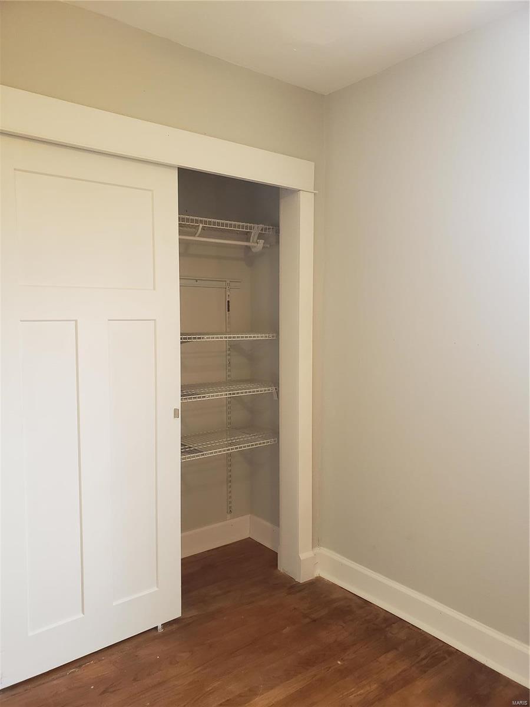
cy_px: 354
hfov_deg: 53.1
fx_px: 531
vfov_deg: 67.3
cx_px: 265
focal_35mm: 26
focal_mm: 4.3
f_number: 2.4
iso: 320
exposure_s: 1/60
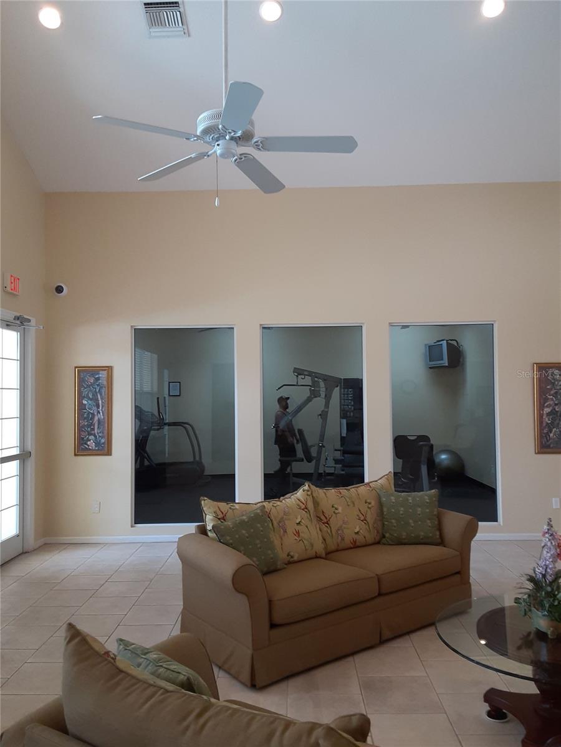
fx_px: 583
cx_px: 280
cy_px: 374
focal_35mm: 27
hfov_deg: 51.4
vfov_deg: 65.3
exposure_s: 1/60
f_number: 1.9
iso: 80
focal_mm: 2.91
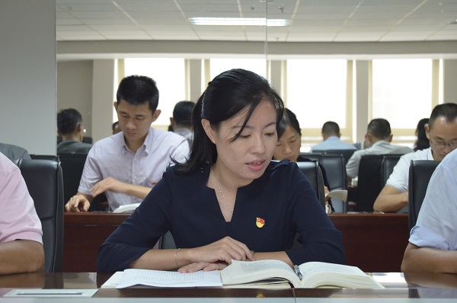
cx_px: 228
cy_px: 152
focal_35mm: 82
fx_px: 1045
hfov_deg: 24.7
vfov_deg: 16.5
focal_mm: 55
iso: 2800
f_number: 5.6
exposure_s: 1/80
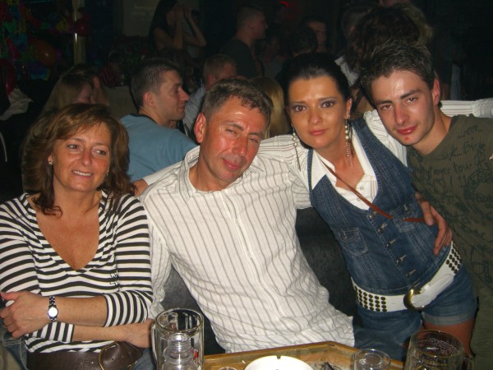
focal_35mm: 38
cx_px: 246
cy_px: 185
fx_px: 541
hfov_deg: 49.0
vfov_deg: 37.7
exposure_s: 1/60
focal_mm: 7.9
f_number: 2.8
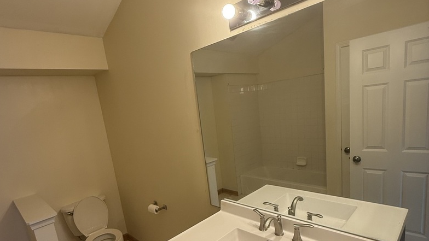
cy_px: 157
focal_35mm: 21
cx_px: 209
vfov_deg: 52.7
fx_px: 239
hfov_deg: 83.8
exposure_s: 1/120
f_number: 2.2
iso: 100
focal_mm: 2.22
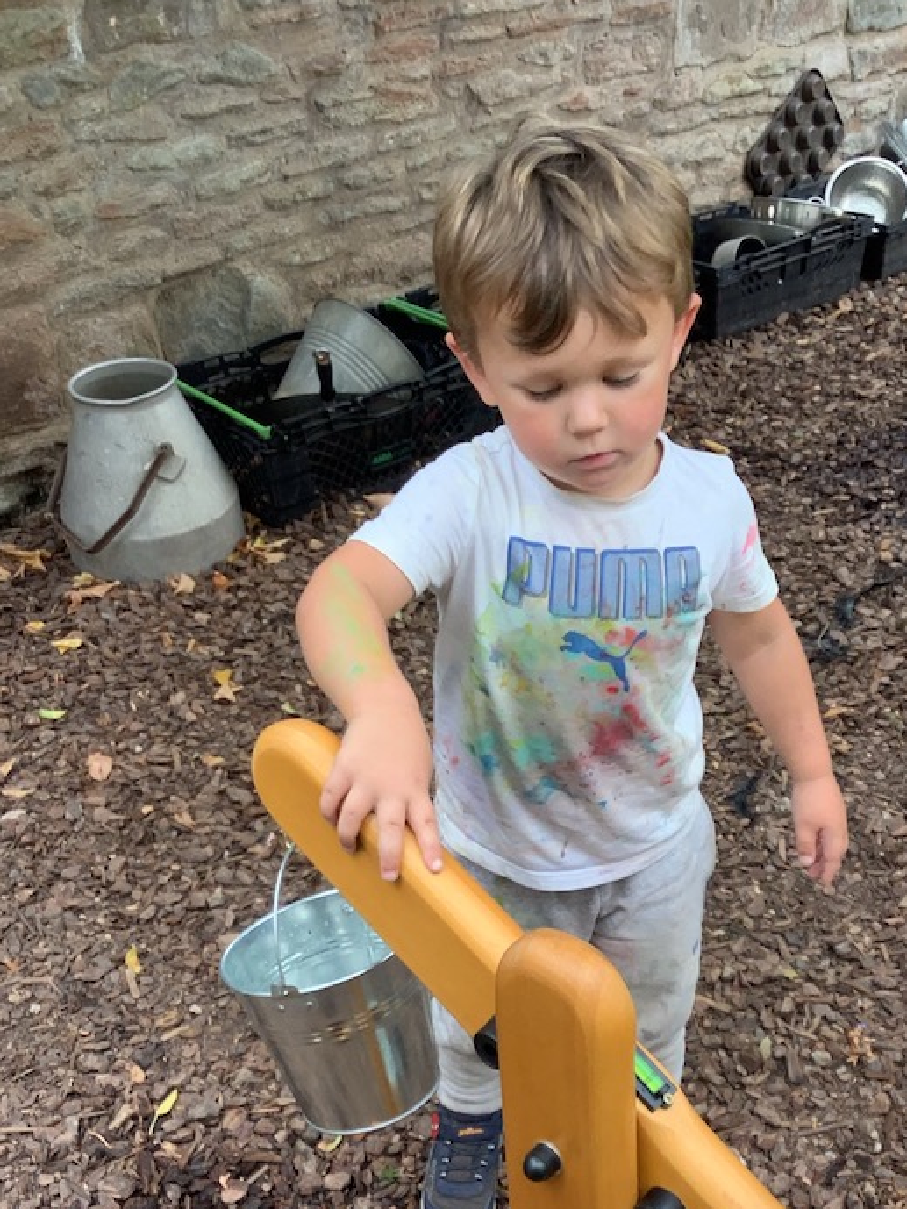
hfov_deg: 32.0
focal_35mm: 45
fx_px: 1572
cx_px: 572
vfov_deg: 41.3
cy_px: 848
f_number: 2.4
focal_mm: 3.3
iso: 25
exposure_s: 1/104
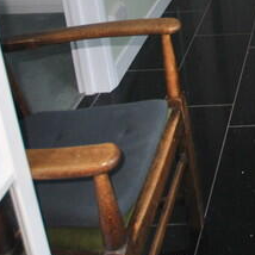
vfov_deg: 23.8
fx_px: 508
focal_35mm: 61
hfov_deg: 24.1
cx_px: 347
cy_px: -101
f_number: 3.5
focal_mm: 10
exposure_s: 1/60
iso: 200
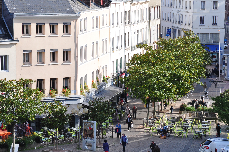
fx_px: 829
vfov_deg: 10.5
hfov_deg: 15.7
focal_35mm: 131
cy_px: 75
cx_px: 114
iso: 400
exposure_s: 1/250
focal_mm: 85
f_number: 13
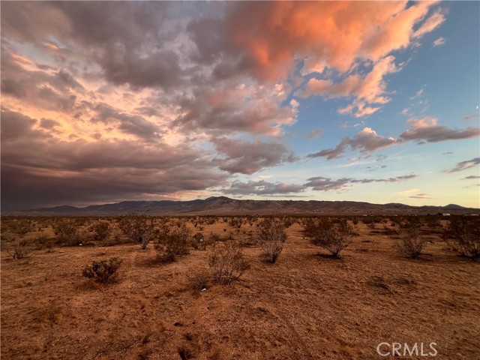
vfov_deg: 89.9
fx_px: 180
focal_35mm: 13
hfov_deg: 106.2
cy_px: 180
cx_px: 240
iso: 40
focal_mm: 1.57
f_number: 1.8
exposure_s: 1/99
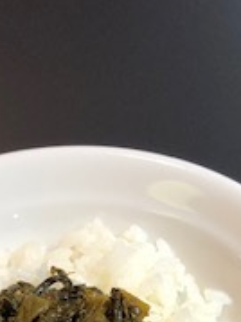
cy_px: 329
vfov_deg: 19.1
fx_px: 929
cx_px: 99
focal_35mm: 100
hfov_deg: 14.8
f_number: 1.8
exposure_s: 1/33
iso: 25
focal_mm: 3.99
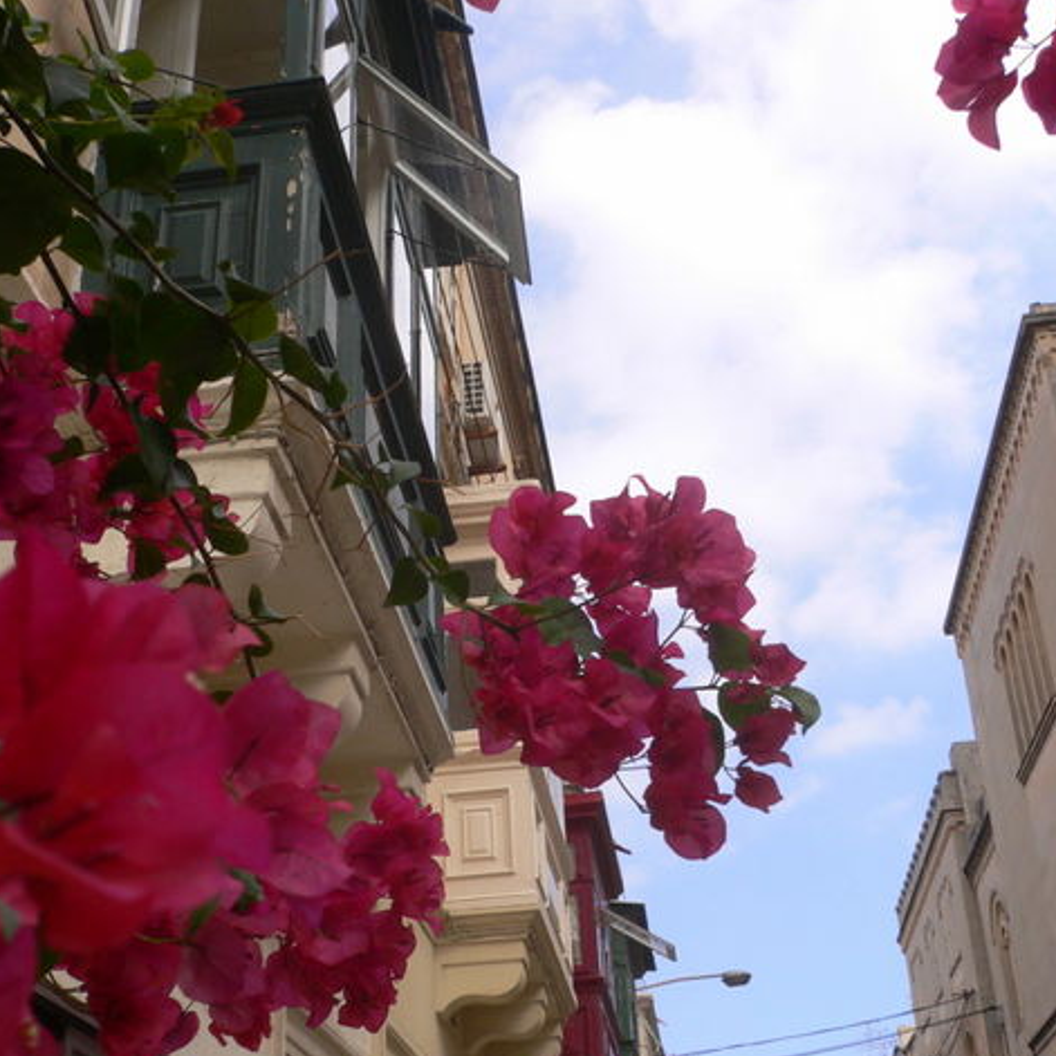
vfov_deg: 39.9
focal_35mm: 42
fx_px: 1450
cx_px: 520
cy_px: 623
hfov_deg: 40.0
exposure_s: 1/250
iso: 80
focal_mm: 5.8
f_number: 5.6
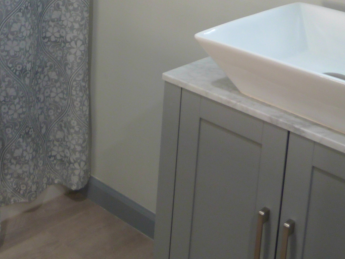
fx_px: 658
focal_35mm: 66
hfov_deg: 28.3
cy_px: -74
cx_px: 38
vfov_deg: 20.4
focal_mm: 4.5
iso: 100
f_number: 2.8
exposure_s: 1/13
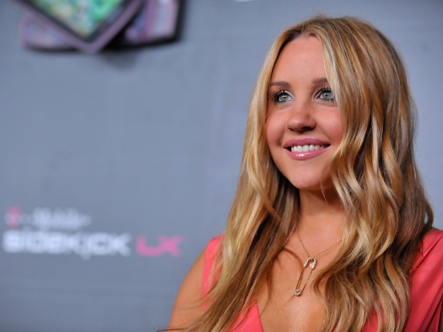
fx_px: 1088
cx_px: 210
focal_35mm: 85
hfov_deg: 23.0
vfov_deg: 17.4
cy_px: 166
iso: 2000
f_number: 3.2
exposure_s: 1/250
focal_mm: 78
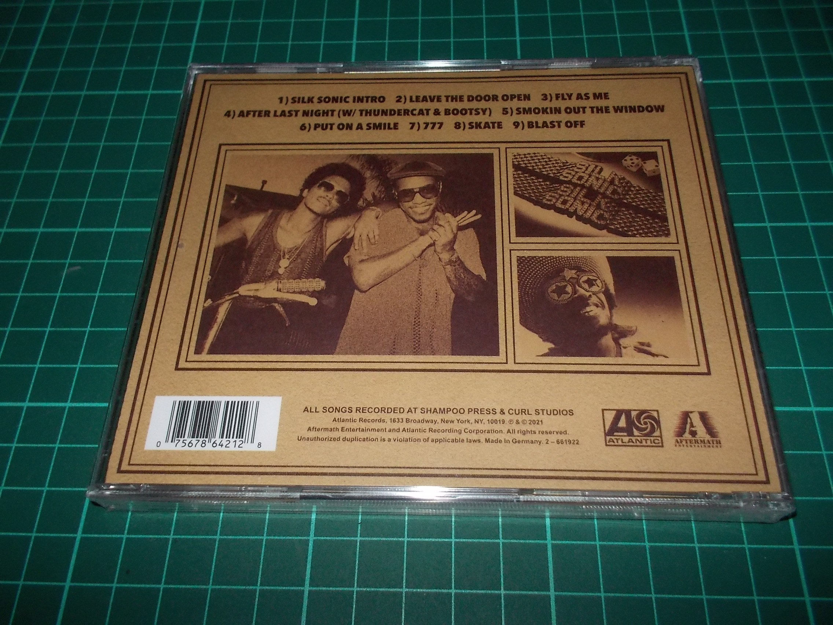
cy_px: 312
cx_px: 416
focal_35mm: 29
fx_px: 698
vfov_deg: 48.2
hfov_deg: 61.7
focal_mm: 4.1
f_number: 3.3
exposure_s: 1/30
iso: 200
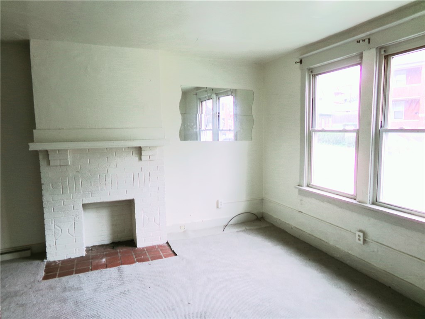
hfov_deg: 71.6
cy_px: 160
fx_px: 295
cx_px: 212
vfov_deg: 56.8
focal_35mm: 24
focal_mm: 4.3
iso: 100
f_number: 3.7
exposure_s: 1/34
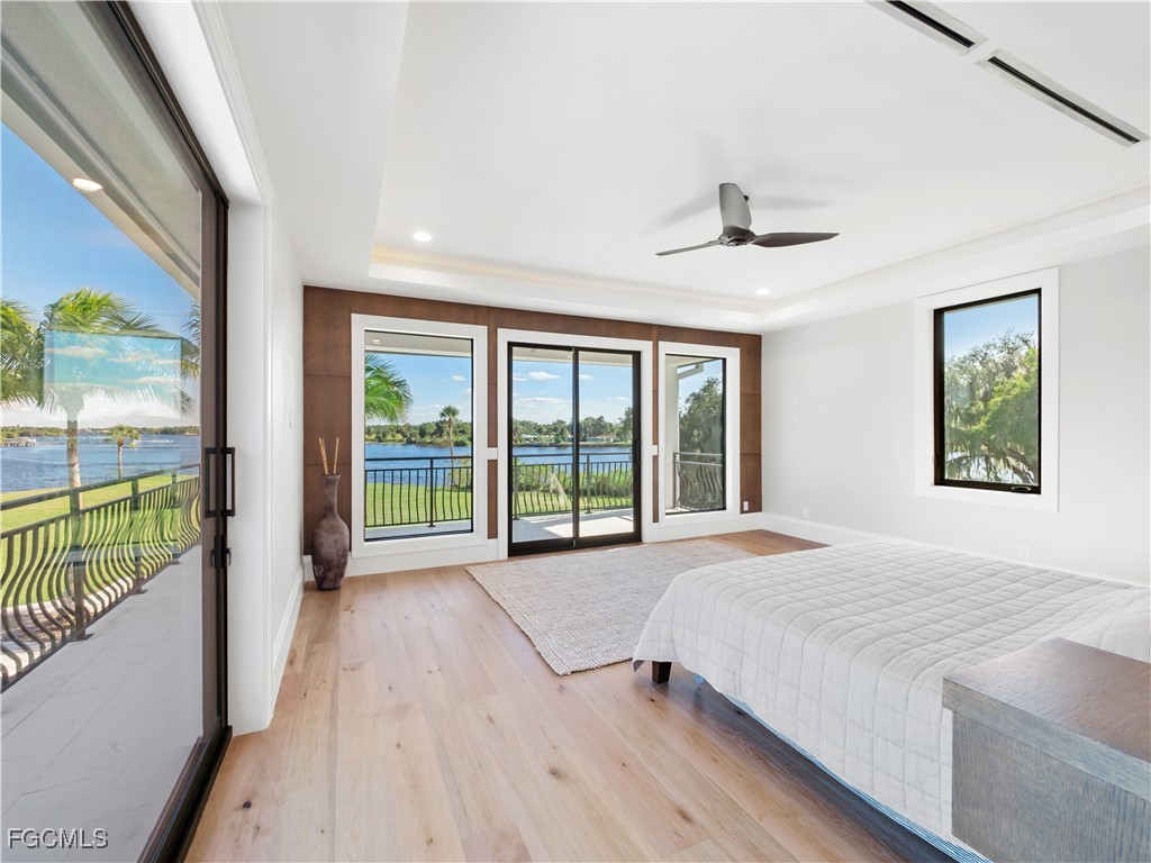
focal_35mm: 14
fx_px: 466
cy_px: 432
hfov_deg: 102.1
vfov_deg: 85.7
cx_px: 576
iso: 200
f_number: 7.1
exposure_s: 1/25
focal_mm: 7
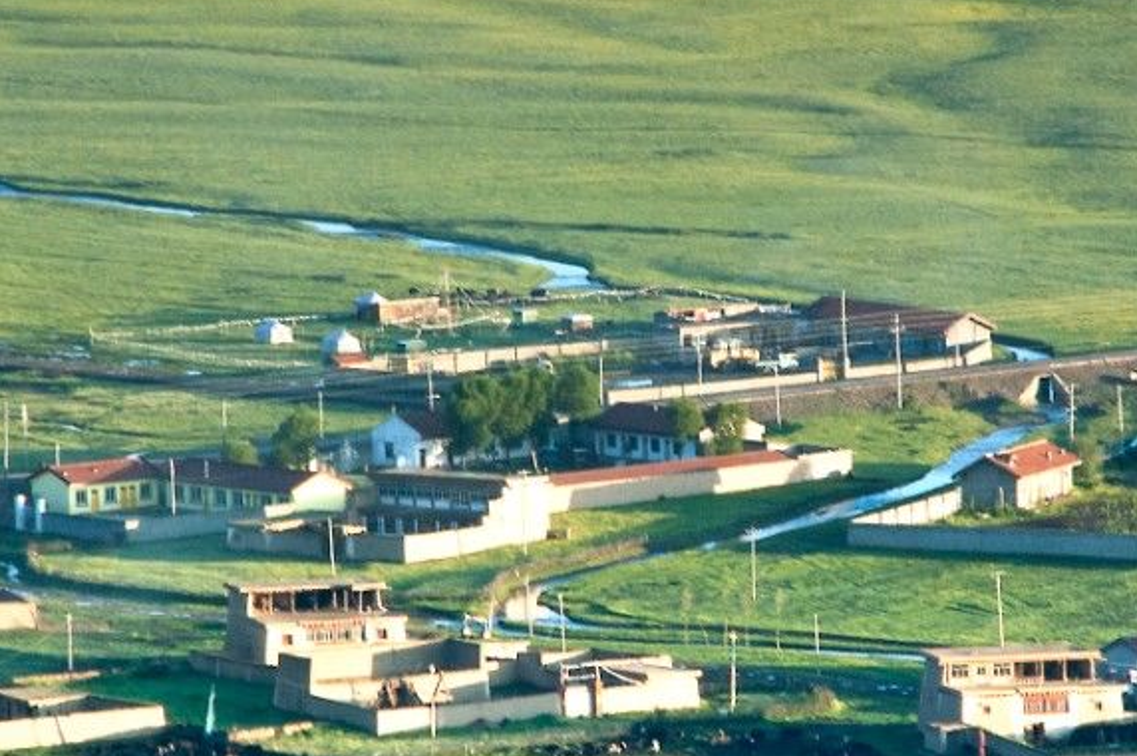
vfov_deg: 2.8
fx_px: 15623
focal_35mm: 495
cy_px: 426
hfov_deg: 4.2
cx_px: 624
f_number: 16
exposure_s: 1/30
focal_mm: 135
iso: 320
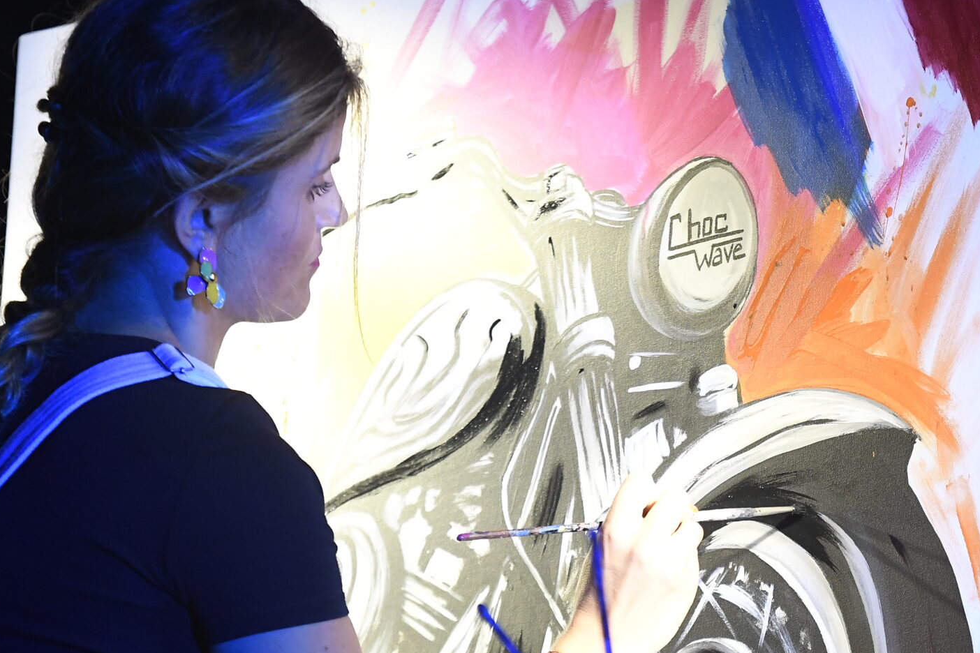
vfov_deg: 2.5
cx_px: 615
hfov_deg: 3.8
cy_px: 415
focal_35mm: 547
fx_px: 14889
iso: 2000
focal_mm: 200
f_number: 2.8
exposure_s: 1/200
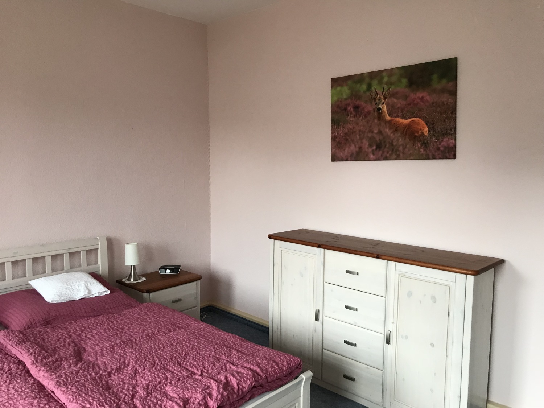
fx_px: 440
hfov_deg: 63.4
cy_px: 204
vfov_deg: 49.7
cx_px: 272
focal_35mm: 28
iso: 40
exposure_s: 1/33
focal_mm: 3.99
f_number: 1.8
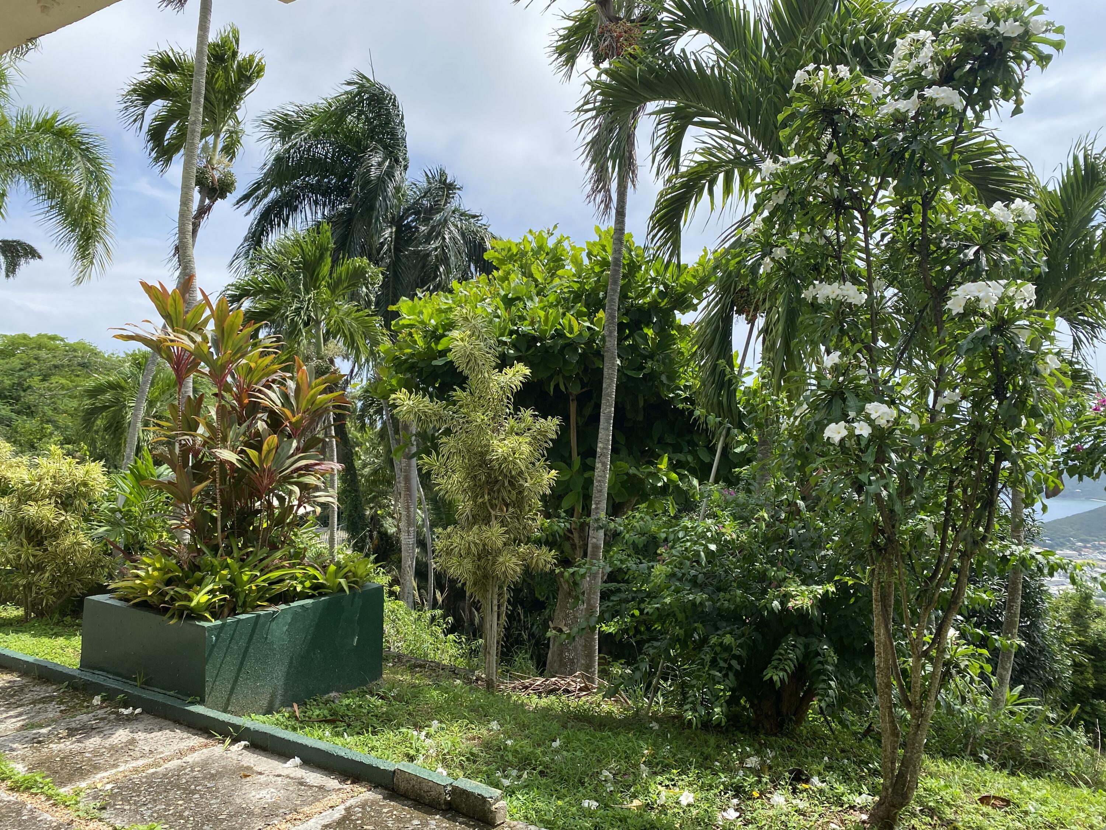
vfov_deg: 53.1
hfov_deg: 67.3
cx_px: 553
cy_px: 415
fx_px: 831
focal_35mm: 26
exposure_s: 1/2105
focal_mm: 4.25
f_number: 1.8
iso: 32
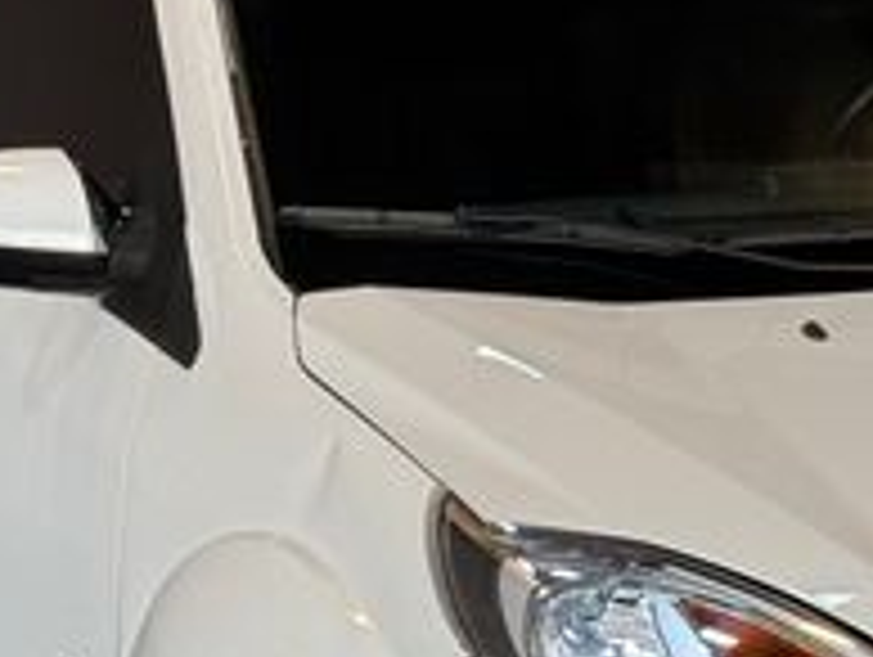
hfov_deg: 9.9
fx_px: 5050
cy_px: 238
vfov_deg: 7.4
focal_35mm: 200
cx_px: 693
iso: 80
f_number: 1.78
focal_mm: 6.76
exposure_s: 1/60
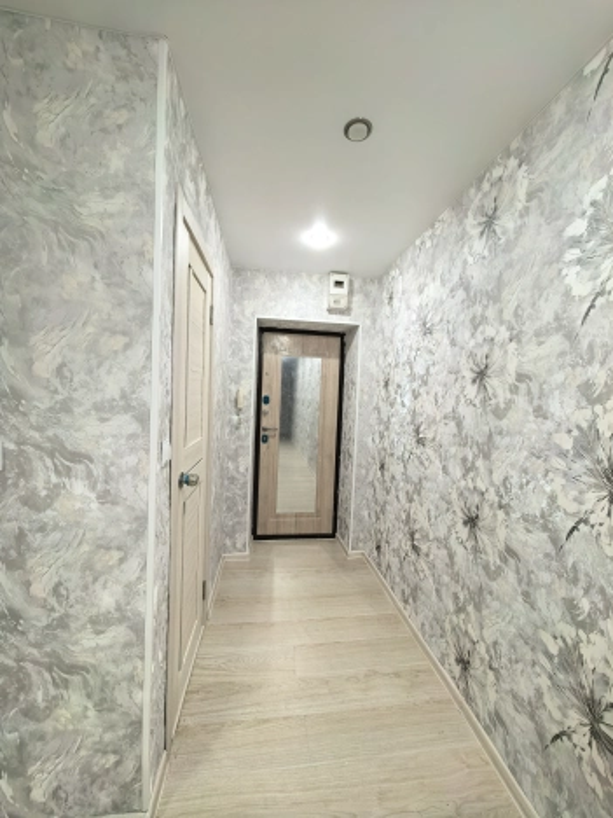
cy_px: 409
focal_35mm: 13
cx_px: 306
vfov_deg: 106.2
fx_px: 307
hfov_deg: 89.9
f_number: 2.2
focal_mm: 1.95
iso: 200
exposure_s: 1/50
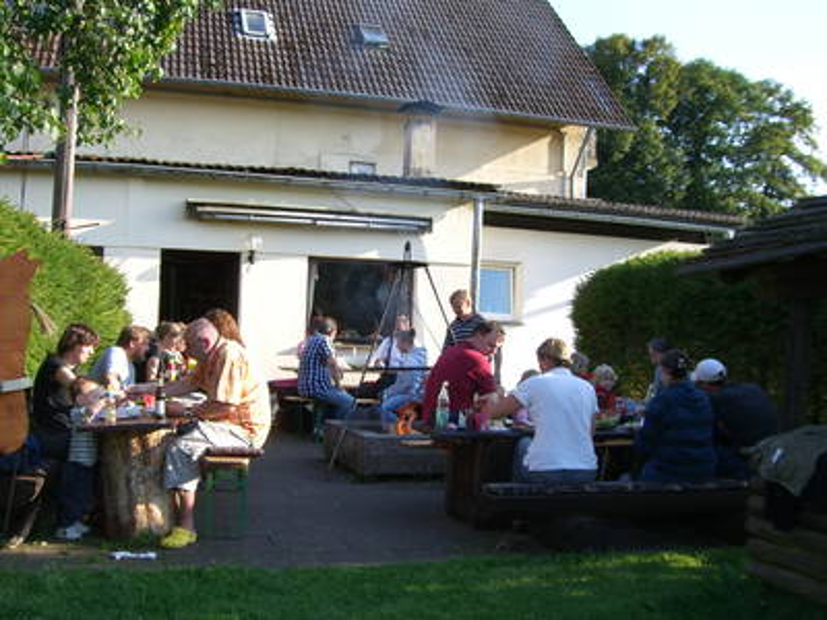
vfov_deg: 37.7
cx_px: 414
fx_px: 908
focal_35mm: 38
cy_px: 310
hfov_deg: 49.0
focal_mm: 6.2
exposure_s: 1/160
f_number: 4.3
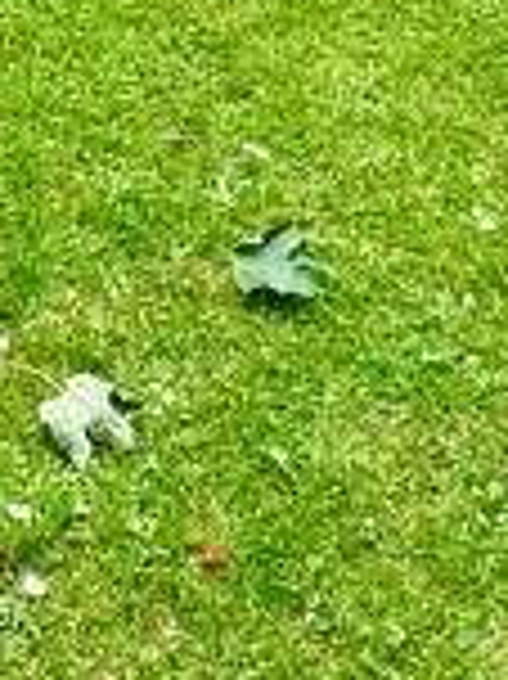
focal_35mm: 95
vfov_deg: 15.6
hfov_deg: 15.3
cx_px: 22
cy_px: -752
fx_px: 1862
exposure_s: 1/99
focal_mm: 2.22
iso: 50
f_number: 2.2
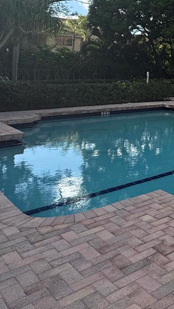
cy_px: 59
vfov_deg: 47.5
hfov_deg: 22.2
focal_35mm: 40
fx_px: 328
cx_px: 286
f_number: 2.2
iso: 64
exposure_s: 1/1613
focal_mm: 2.22
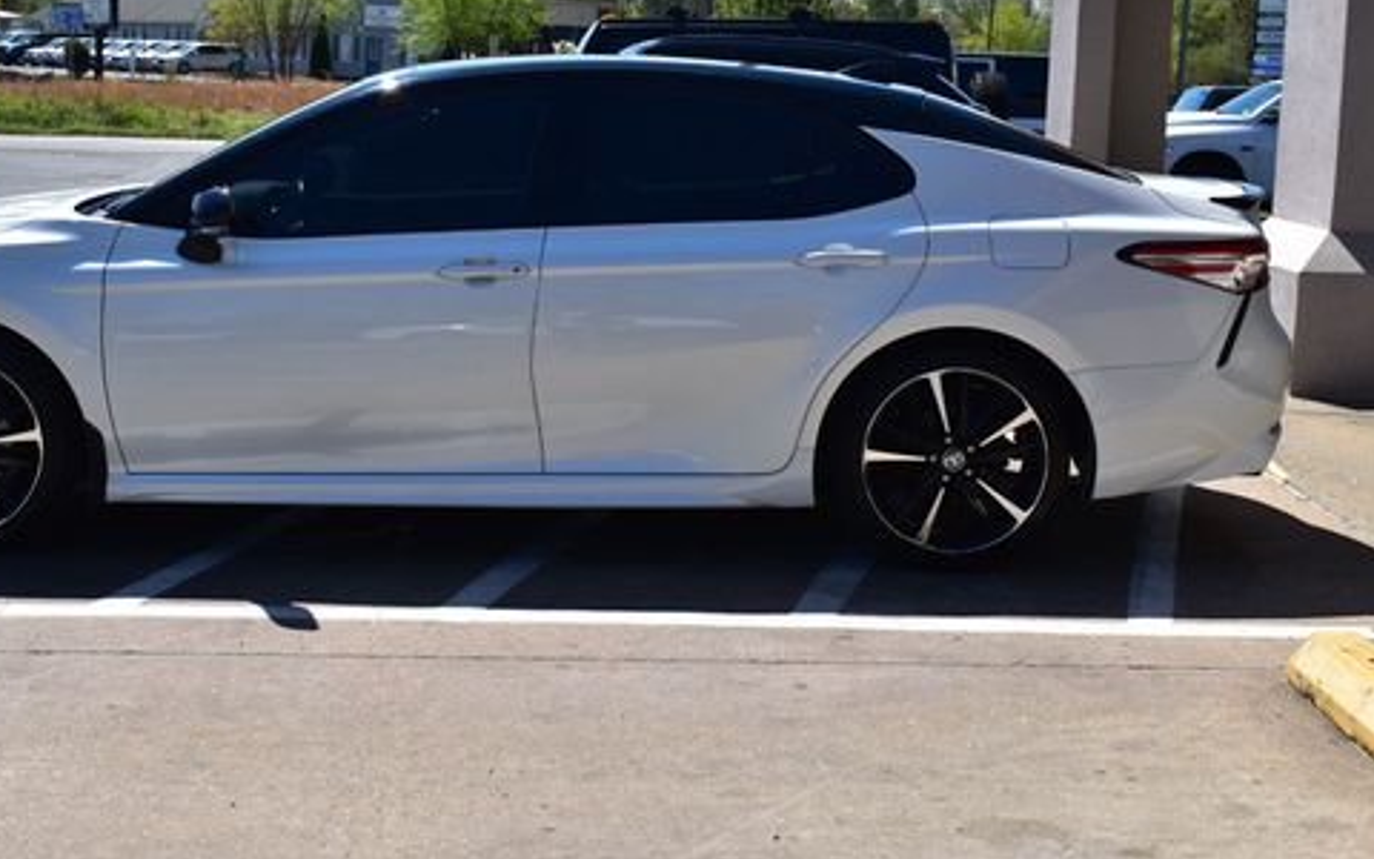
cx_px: 555
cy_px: 281
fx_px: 2134
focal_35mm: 57
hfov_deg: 35.6
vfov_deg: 22.6
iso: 280
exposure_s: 1/500
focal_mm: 28
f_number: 11
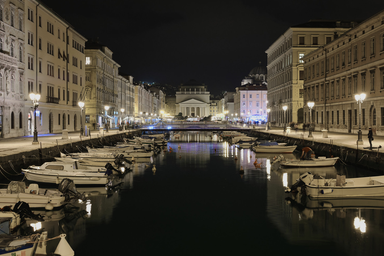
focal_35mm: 42
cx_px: 194
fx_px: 448
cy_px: 126
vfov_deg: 31.9
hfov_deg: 46.4
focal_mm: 27
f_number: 5.6
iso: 200
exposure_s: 2.1
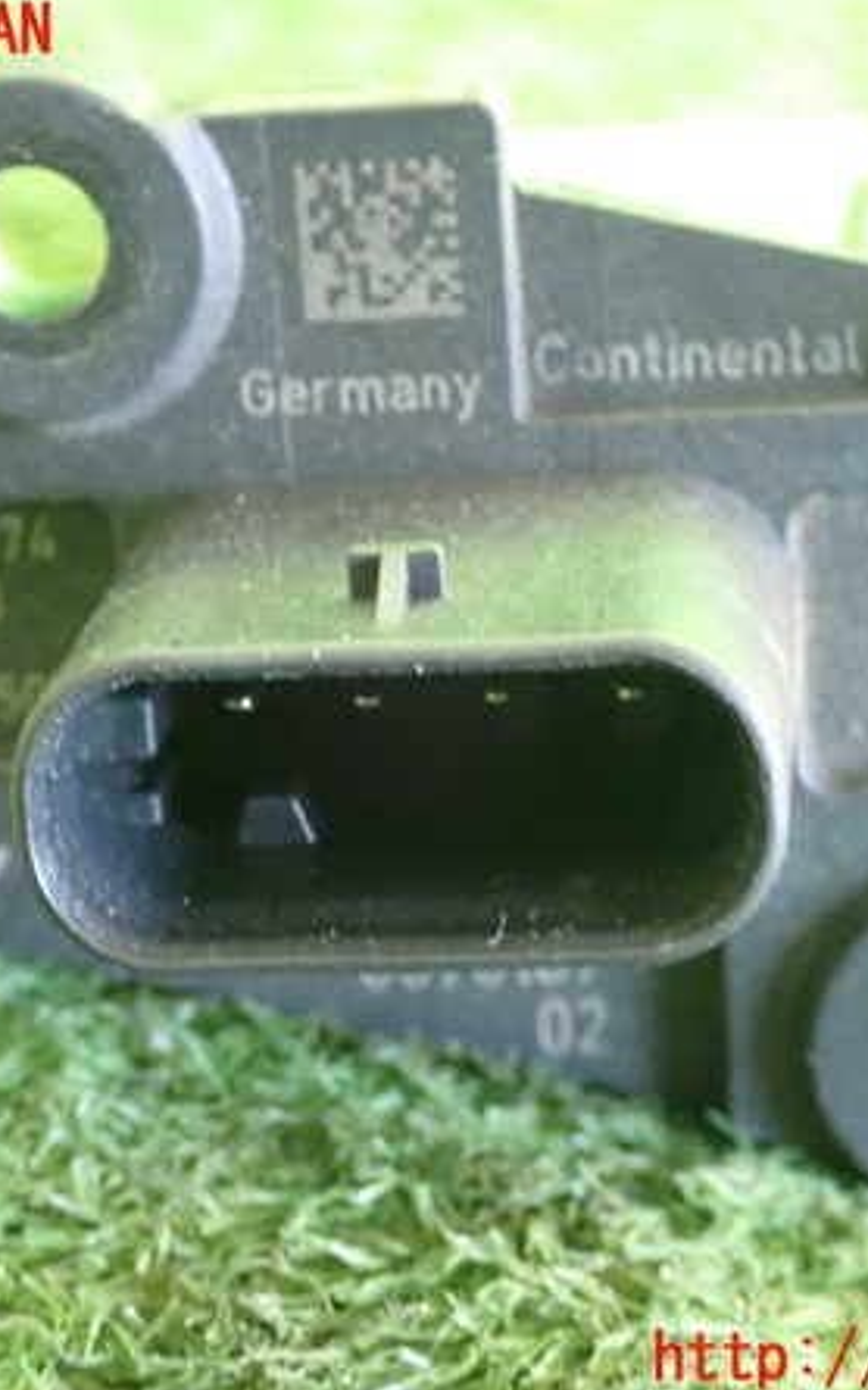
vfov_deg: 18.9
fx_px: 4165
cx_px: 422
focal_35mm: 110
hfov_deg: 11.9
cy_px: 697
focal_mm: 13.65
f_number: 4.1
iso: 1000
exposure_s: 1/25
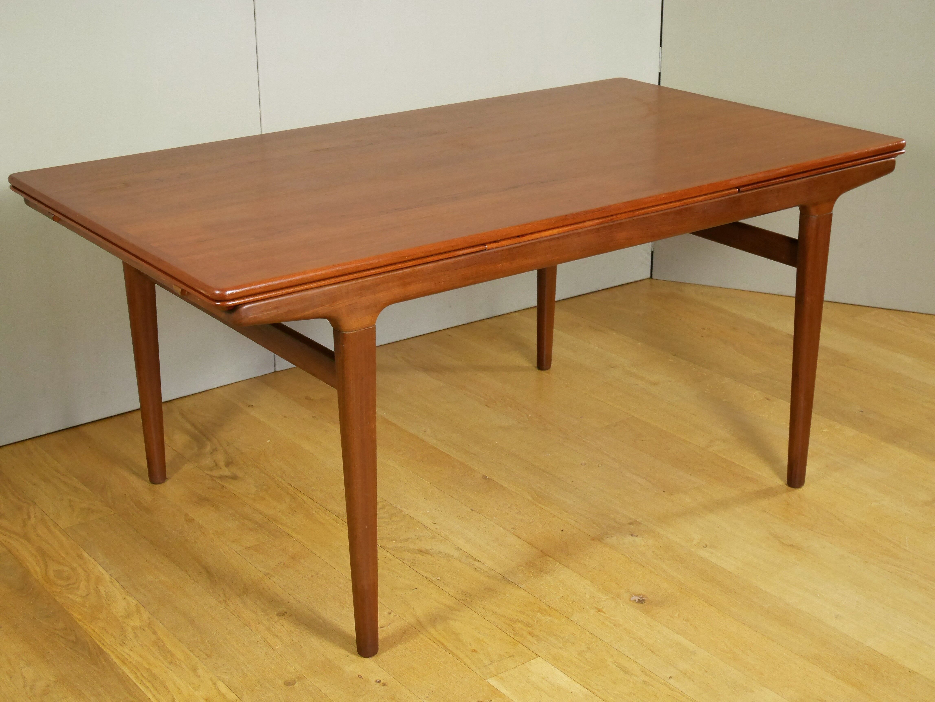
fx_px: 1513
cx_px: 468
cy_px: 351
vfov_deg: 26.1
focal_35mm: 56
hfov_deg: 34.3
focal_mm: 28
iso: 1250
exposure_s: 1/60
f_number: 5.4
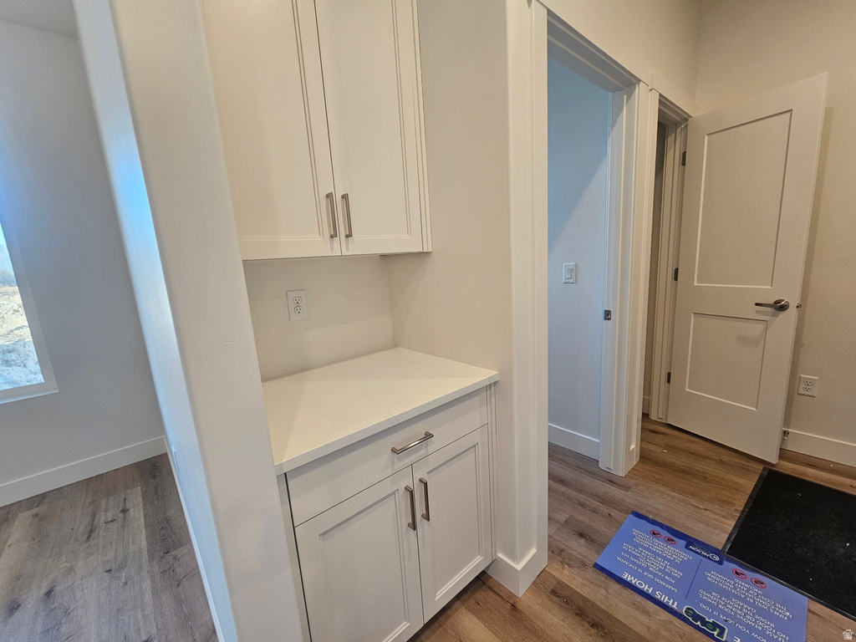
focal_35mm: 13
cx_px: 428
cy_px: 321
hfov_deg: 106.2
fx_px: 321
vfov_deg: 89.9
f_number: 2.2
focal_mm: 2.2
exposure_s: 1/60
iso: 125
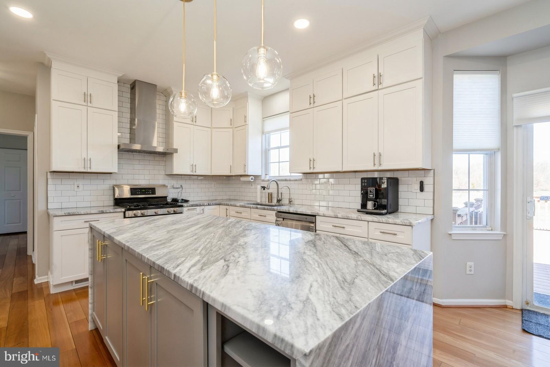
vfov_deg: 73.7
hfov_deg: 96.7
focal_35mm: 16
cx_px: 275
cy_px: 184
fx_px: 244
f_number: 11
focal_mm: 16
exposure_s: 1/10
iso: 200
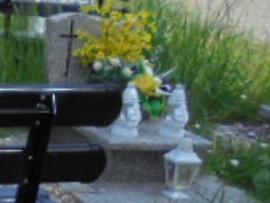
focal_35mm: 99
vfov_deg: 14.4
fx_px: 772
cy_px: 259
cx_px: -185
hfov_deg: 17.0
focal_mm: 4.6
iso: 100
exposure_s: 1/800
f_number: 3.5
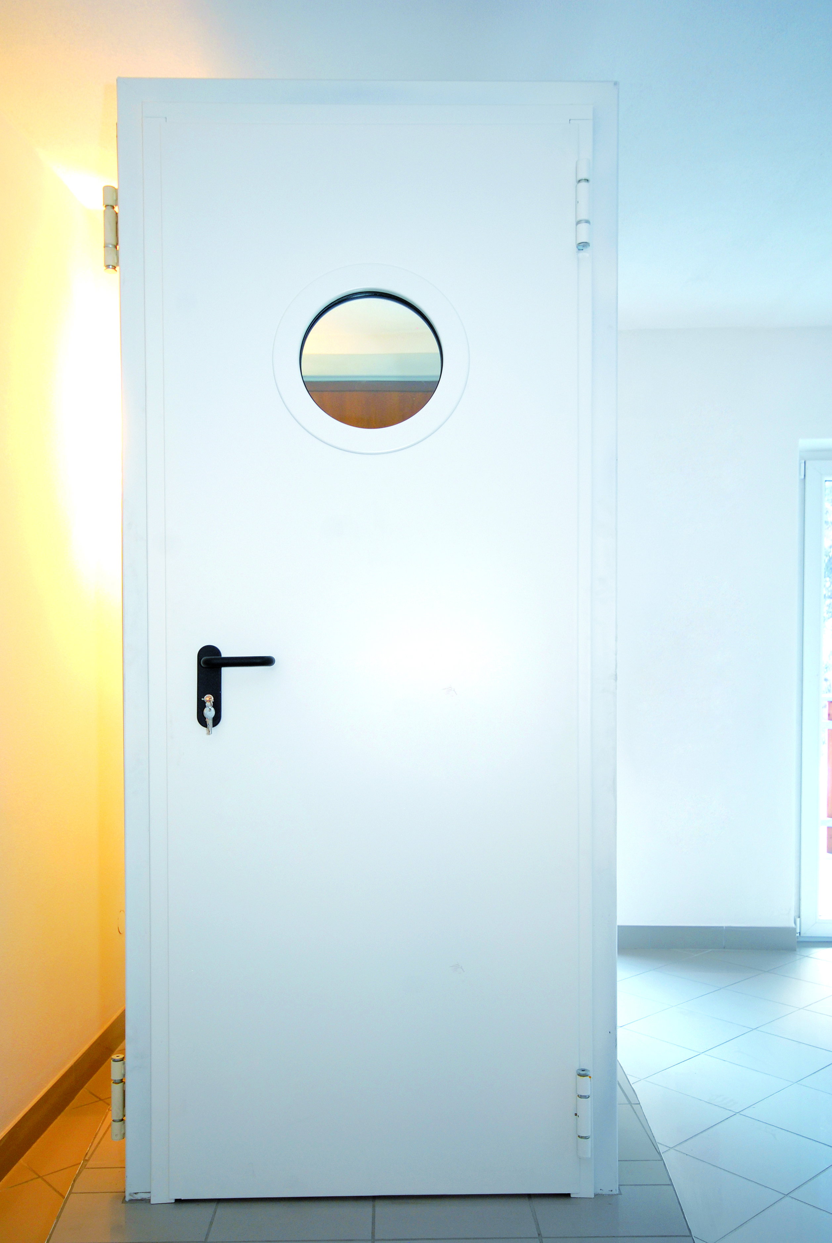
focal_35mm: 30
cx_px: 416
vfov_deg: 61.9
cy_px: 622
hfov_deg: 43.7
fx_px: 1037
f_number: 7.1
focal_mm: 20
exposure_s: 1/3
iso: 200
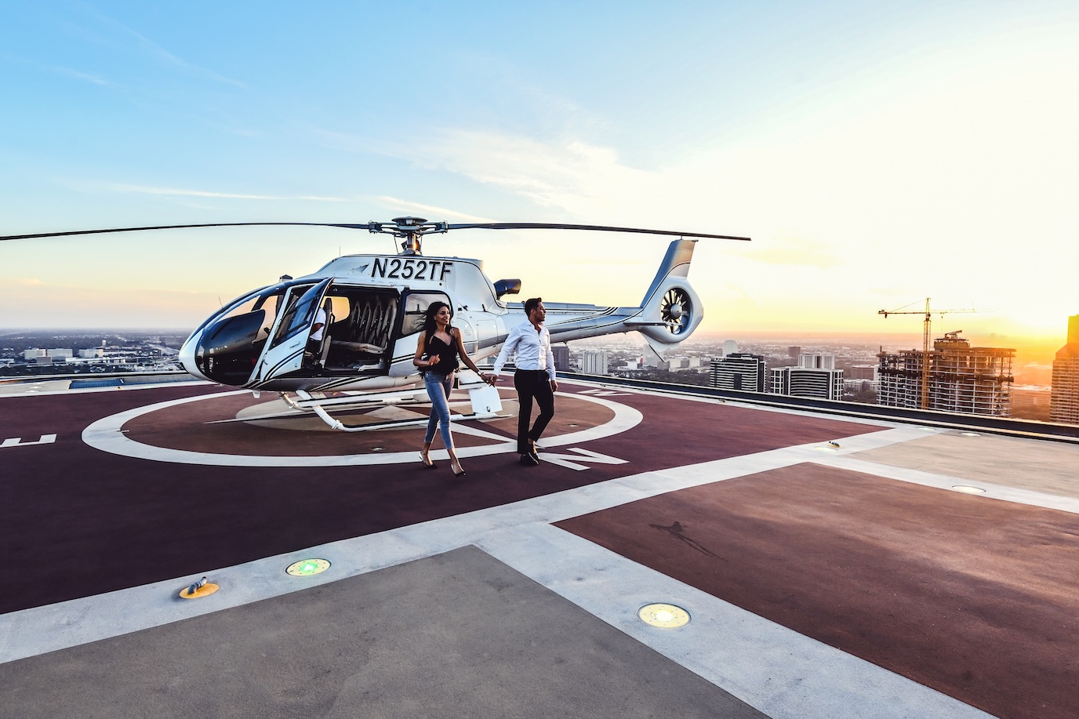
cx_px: 540
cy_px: 360
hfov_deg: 86.9
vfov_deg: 64.5
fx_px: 569
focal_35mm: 19
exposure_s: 1/160
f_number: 8
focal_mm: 16
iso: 800
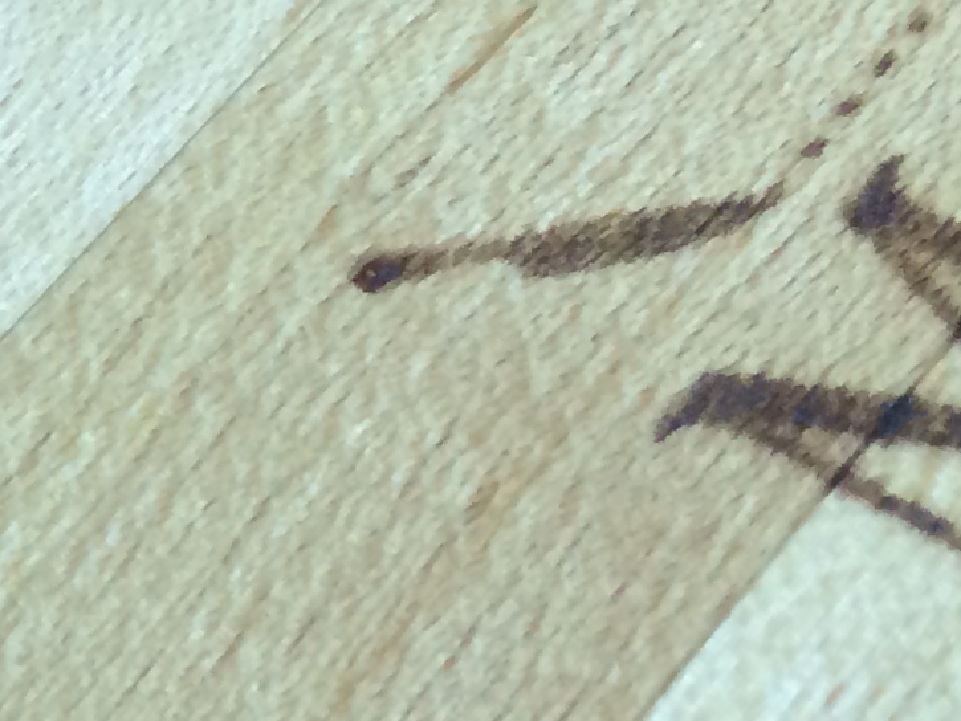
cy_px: 298
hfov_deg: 13.2
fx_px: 3748
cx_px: -770
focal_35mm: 135
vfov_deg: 11.0
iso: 80
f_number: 2.2
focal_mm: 4.12
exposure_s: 1/30
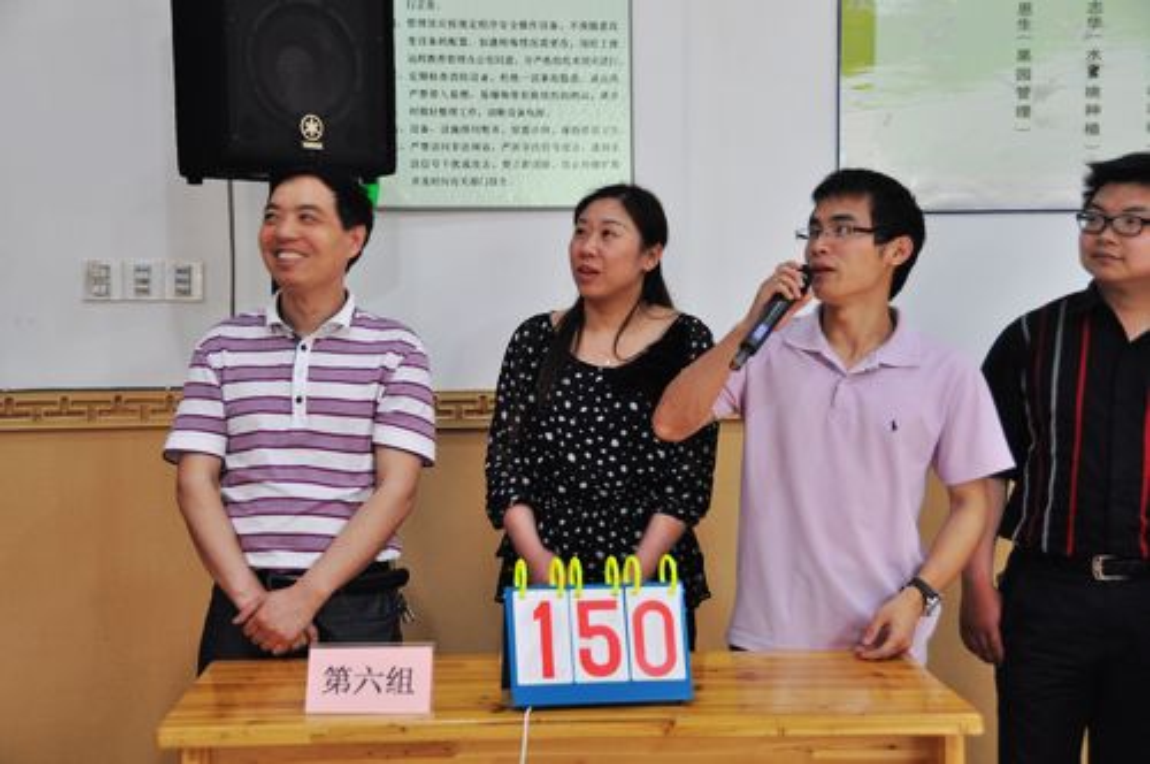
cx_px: 575
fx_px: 1723
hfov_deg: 36.9
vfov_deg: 25.0
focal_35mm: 54
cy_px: 382
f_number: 4.2
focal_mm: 36
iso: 560
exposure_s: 1/15
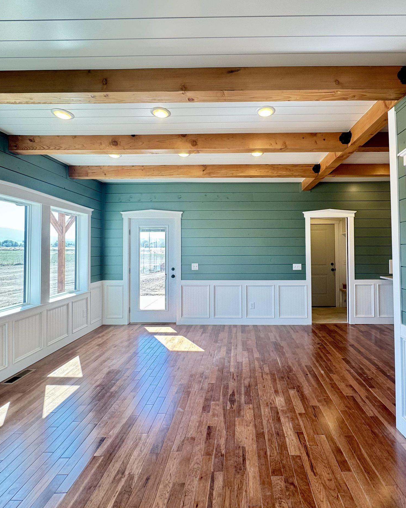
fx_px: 255
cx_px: 235
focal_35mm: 17
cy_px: 244
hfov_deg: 76.5
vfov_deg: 89.6
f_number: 2.2
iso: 125
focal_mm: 2.22
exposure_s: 1/120
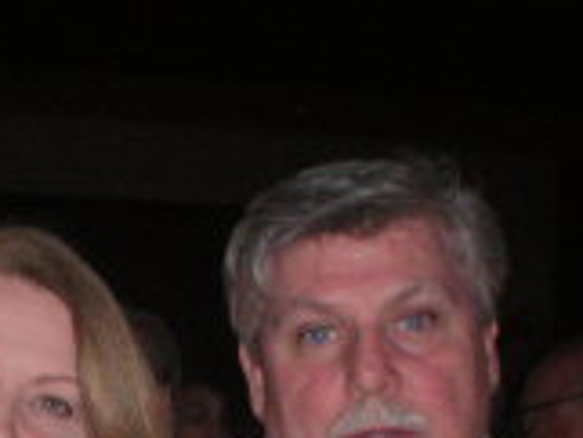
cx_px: 69
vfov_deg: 13.5
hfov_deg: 18.3
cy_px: 577
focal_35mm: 106
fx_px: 1787
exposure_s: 1/60
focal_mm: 6.3
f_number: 3.1
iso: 200
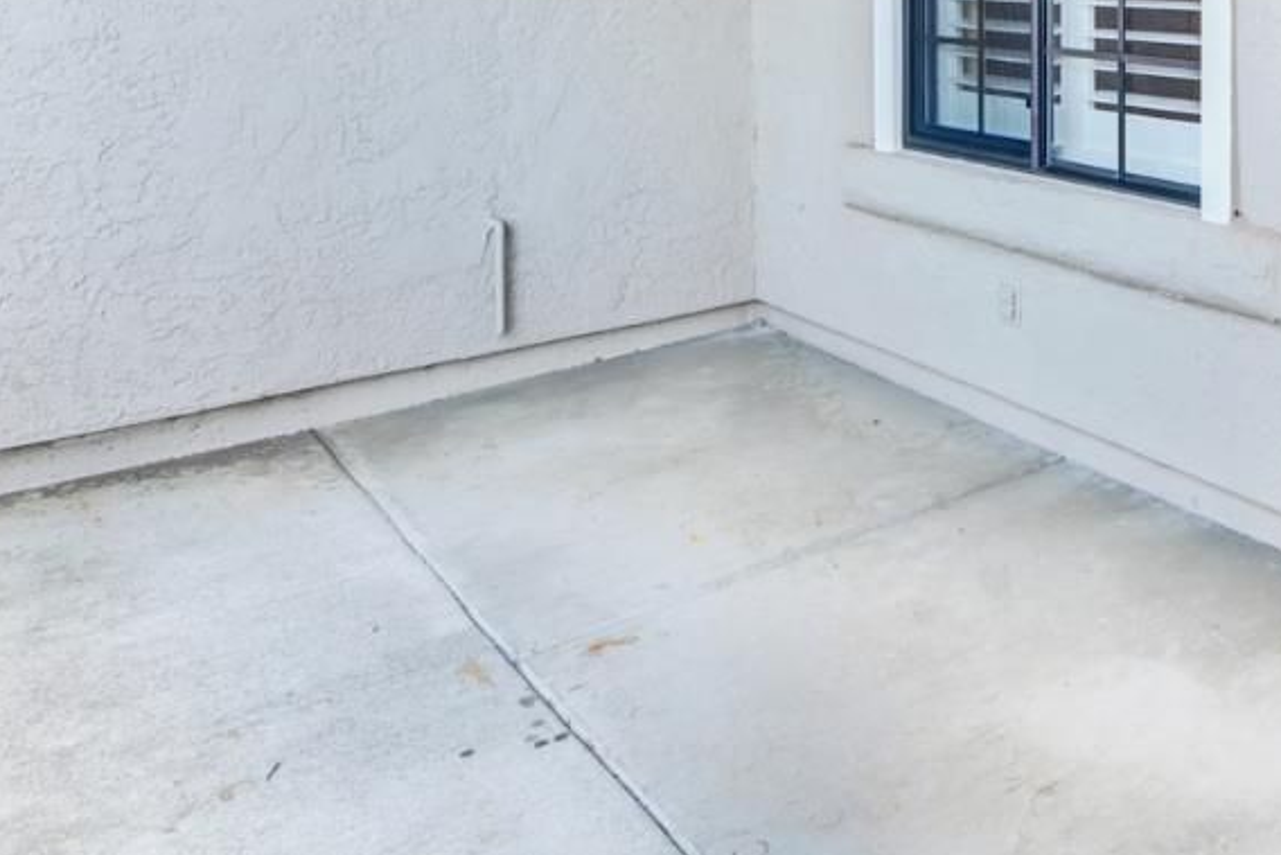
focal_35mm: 37
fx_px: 1317
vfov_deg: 32.2
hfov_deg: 45.9
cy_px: -56
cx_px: 1198
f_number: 14
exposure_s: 1/2
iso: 100
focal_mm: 14
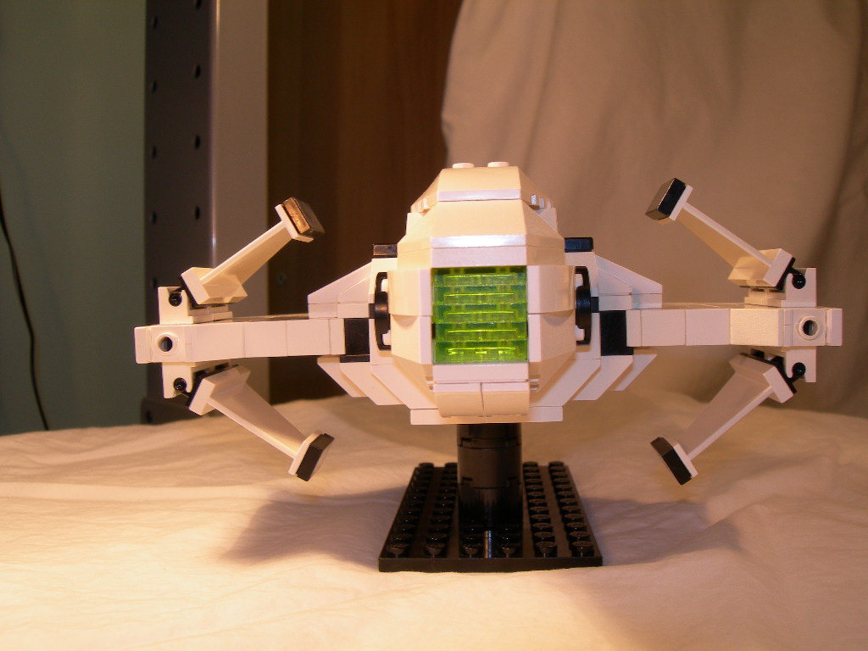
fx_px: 953
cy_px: 326
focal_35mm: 38
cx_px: 434
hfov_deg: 49.0
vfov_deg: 37.7
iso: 50
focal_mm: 7.8
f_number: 4.8
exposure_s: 1/30
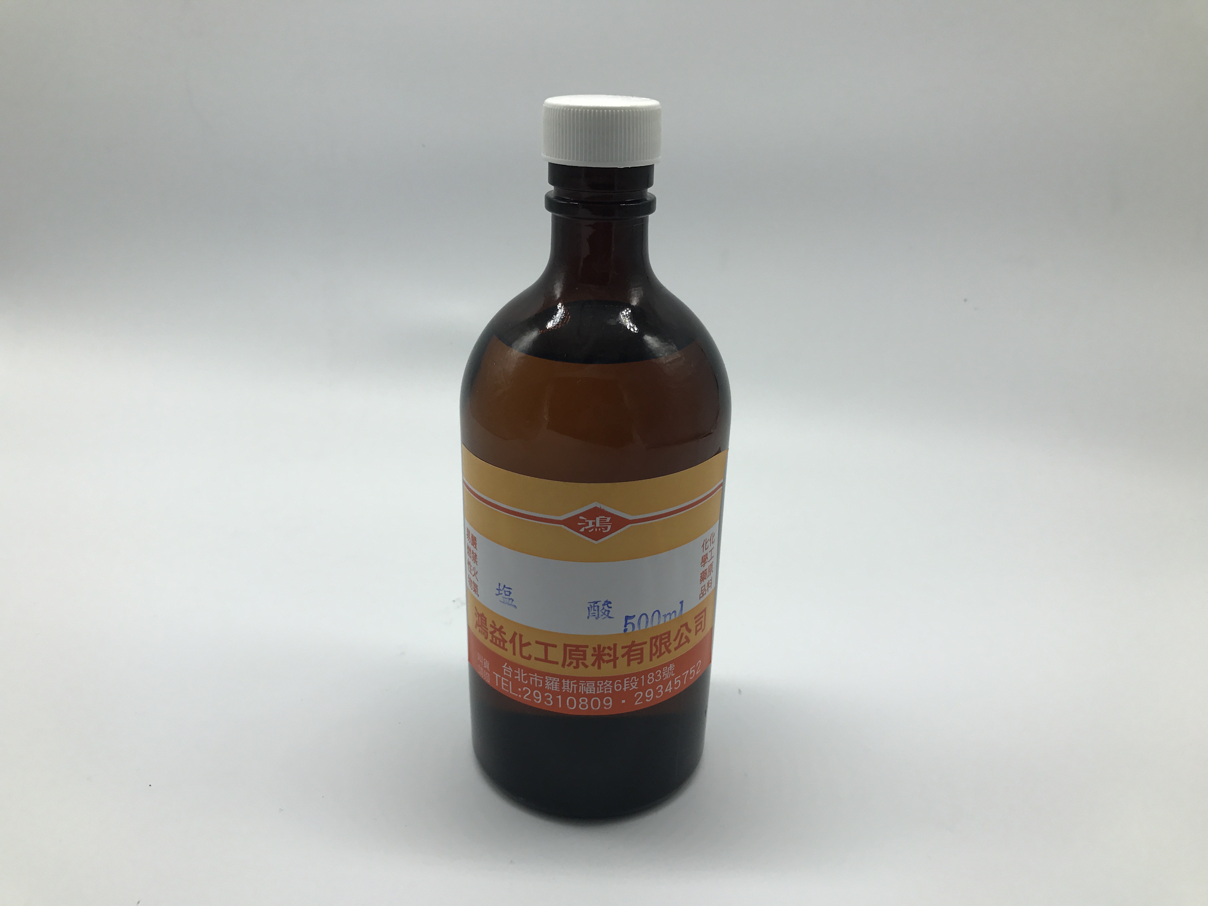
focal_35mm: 28
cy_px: 453
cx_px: 604
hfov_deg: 63.4
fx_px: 977
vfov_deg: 49.7
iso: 20
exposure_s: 1/447
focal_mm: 3.99
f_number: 1.8
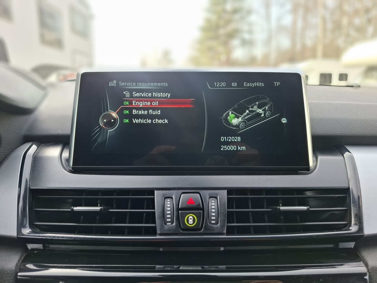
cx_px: 188
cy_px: 142
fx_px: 250
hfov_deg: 73.9
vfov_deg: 58.9
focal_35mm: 23
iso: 50
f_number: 1.8
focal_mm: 5.54
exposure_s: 1/103
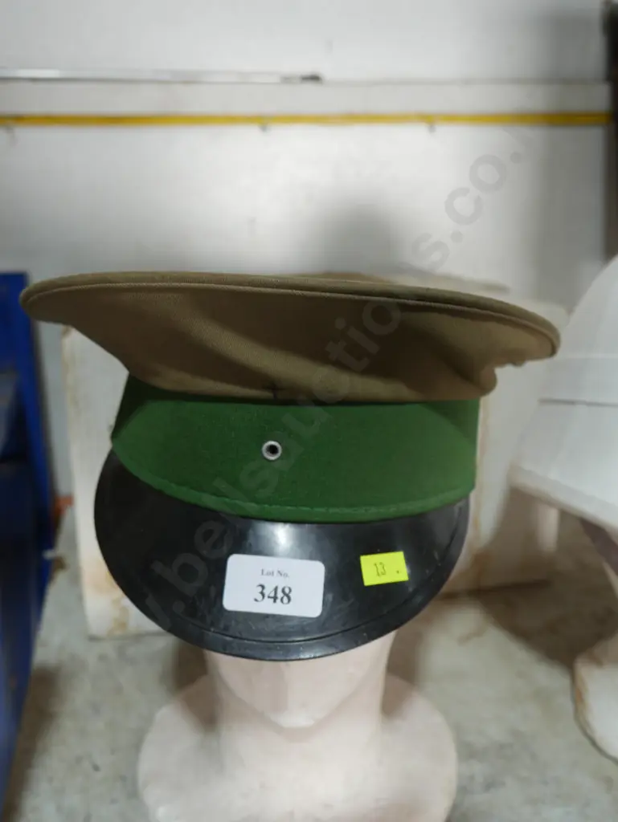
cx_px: 309
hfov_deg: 41.8
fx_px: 809
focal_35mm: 34
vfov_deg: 53.9
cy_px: 411
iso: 200
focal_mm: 17
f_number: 4
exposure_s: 1/60
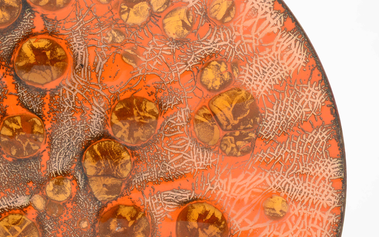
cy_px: 116
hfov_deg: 24.5
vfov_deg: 15.5
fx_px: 873
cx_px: 189
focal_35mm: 85
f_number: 20
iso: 100
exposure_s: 1/160
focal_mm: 55
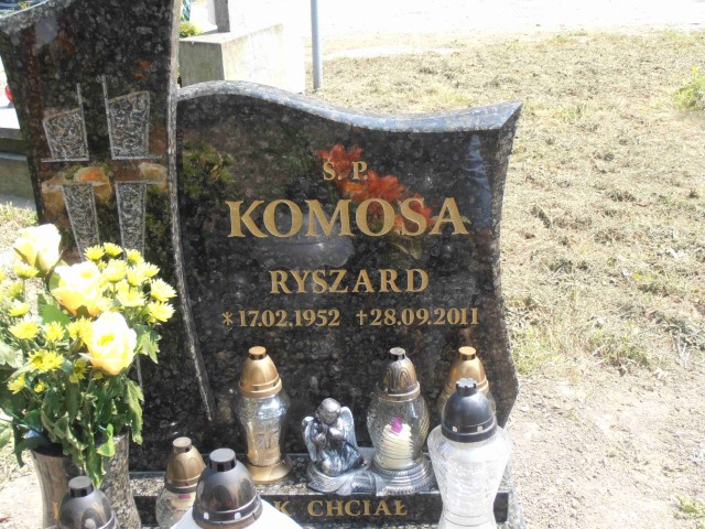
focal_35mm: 57
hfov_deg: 33.8
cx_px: 352
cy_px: 264
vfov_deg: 25.7
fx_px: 1161
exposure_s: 1/60
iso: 80
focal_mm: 10.04
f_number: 4.5
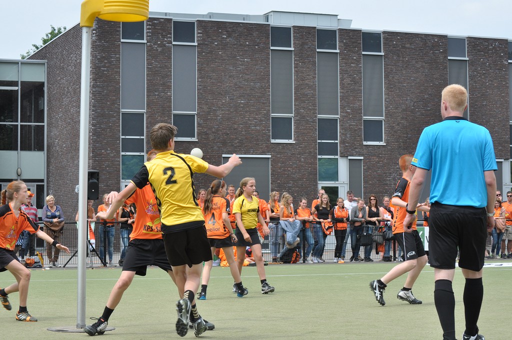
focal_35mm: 82
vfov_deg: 16.5
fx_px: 1172
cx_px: 256
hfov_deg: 24.6
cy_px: 170
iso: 400
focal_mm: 55
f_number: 10
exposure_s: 1/400
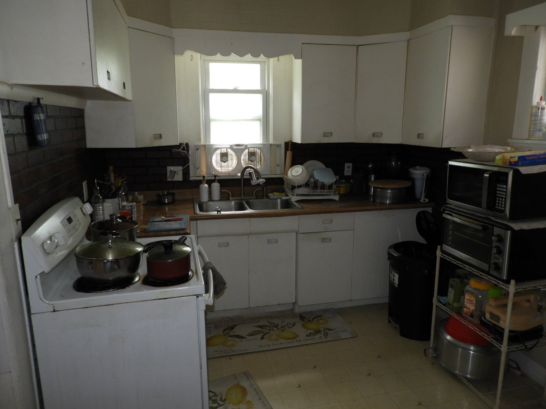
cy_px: 204
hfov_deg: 71.6
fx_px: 379
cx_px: 273
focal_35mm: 24
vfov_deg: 56.8
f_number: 3.3
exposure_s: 1/30
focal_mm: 4.3
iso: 200
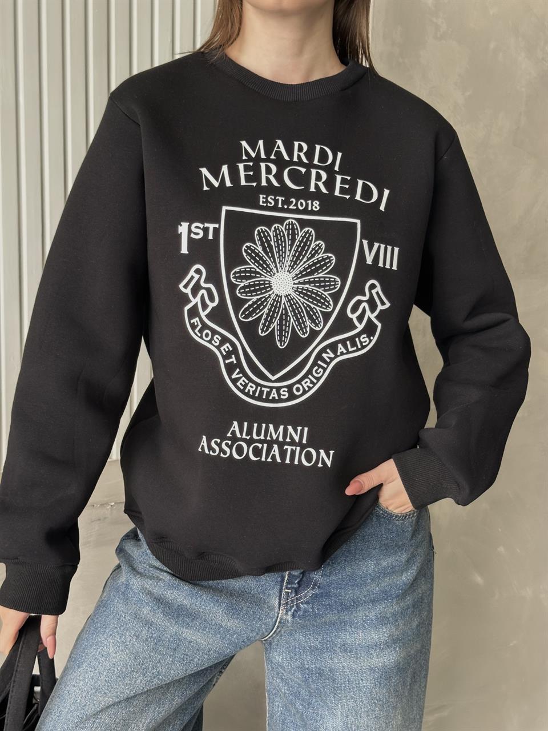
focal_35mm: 48
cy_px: 366
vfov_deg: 39.7
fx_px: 1013
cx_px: 274
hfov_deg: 30.3
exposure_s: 1/121
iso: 80
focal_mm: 6.86
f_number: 1.78
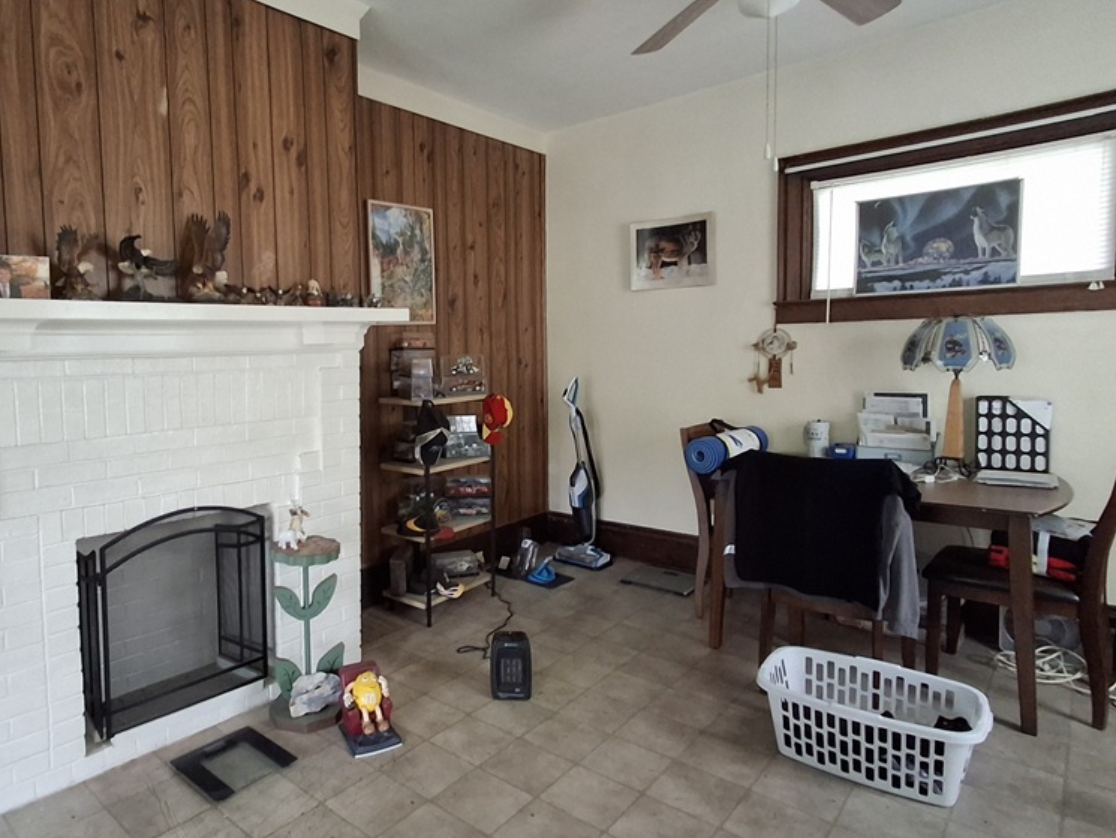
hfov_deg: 74.9
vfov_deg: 61.1
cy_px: 417
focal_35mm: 22
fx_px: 709
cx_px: 412
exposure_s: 1/40
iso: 250
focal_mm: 1.64
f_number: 2.2
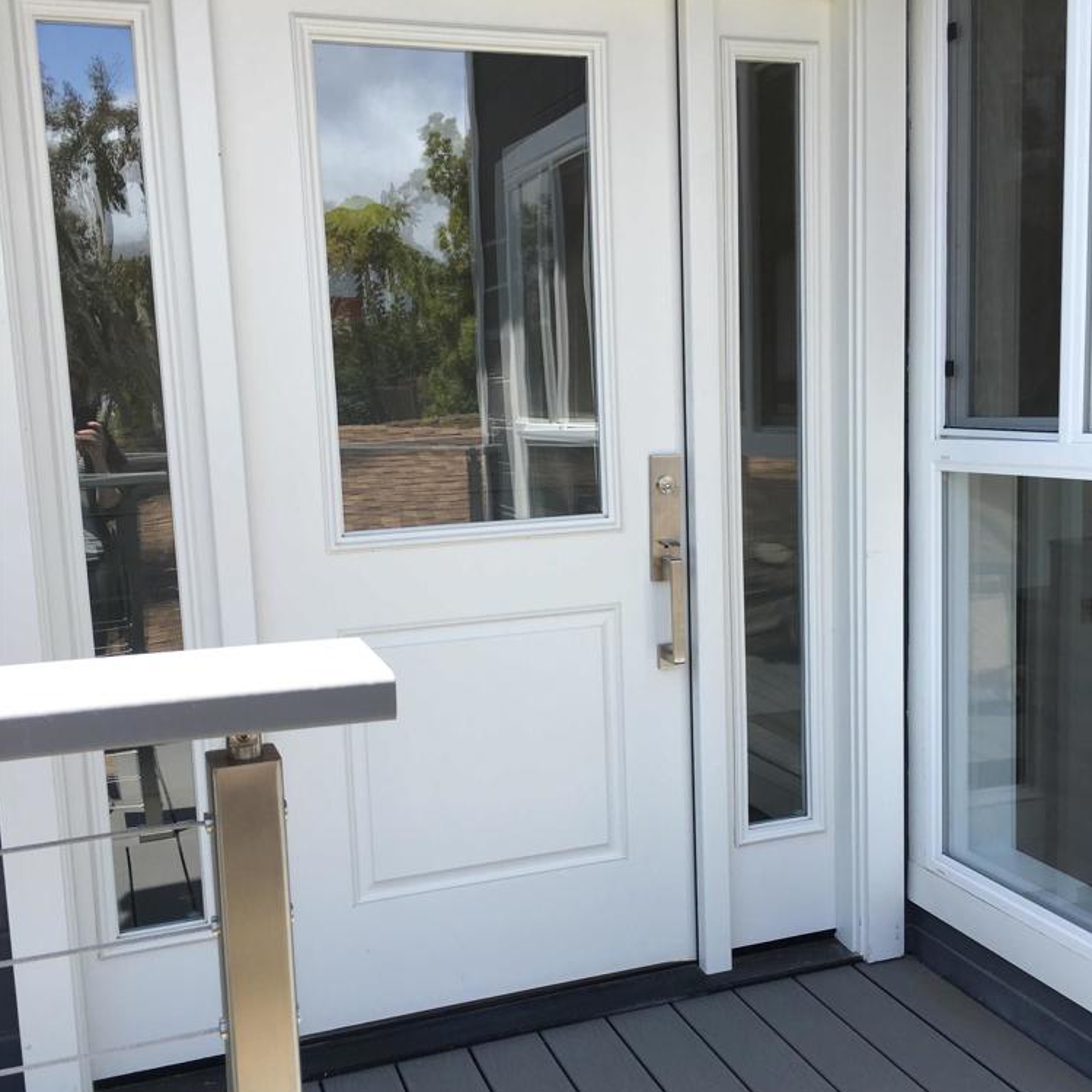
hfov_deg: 47.2
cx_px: 556
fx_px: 1249
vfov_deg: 47.2
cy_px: 577
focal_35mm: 35
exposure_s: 1/530
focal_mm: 4.15
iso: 25
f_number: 2.2
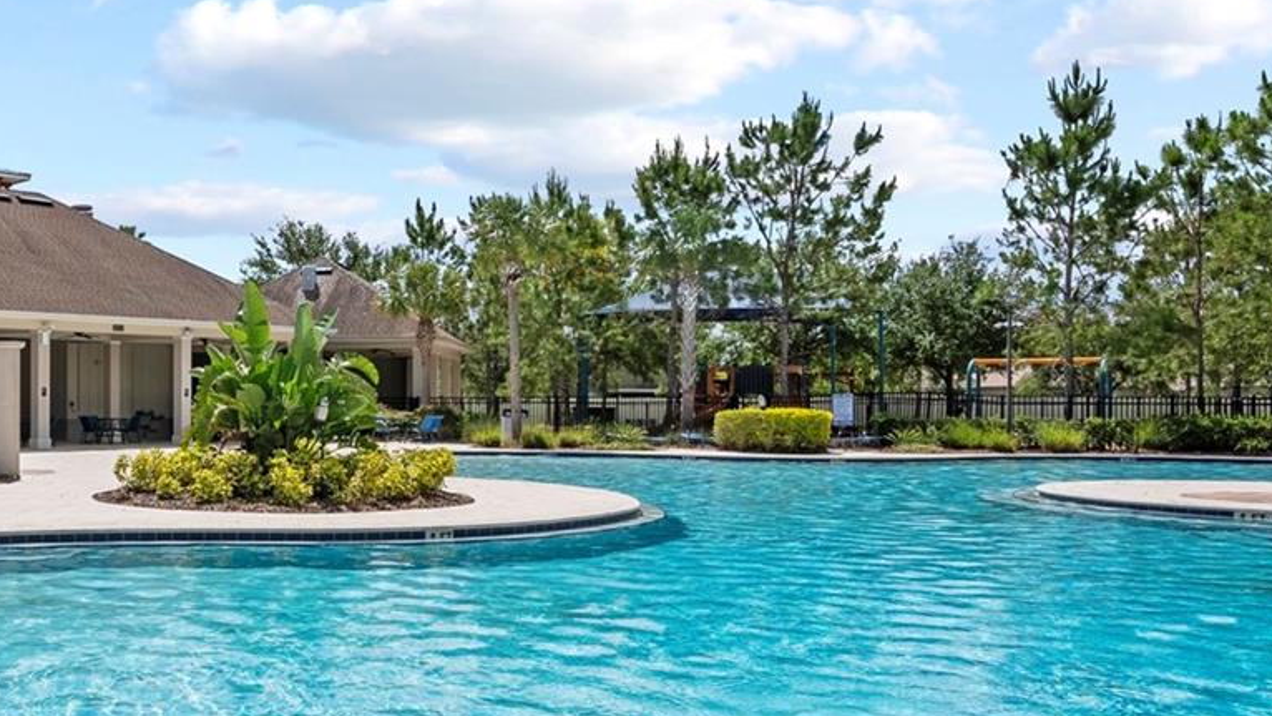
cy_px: 442
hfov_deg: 50.8
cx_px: 151
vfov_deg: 33.6
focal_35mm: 35
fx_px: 1181
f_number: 8
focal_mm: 16
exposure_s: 1/160
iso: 100
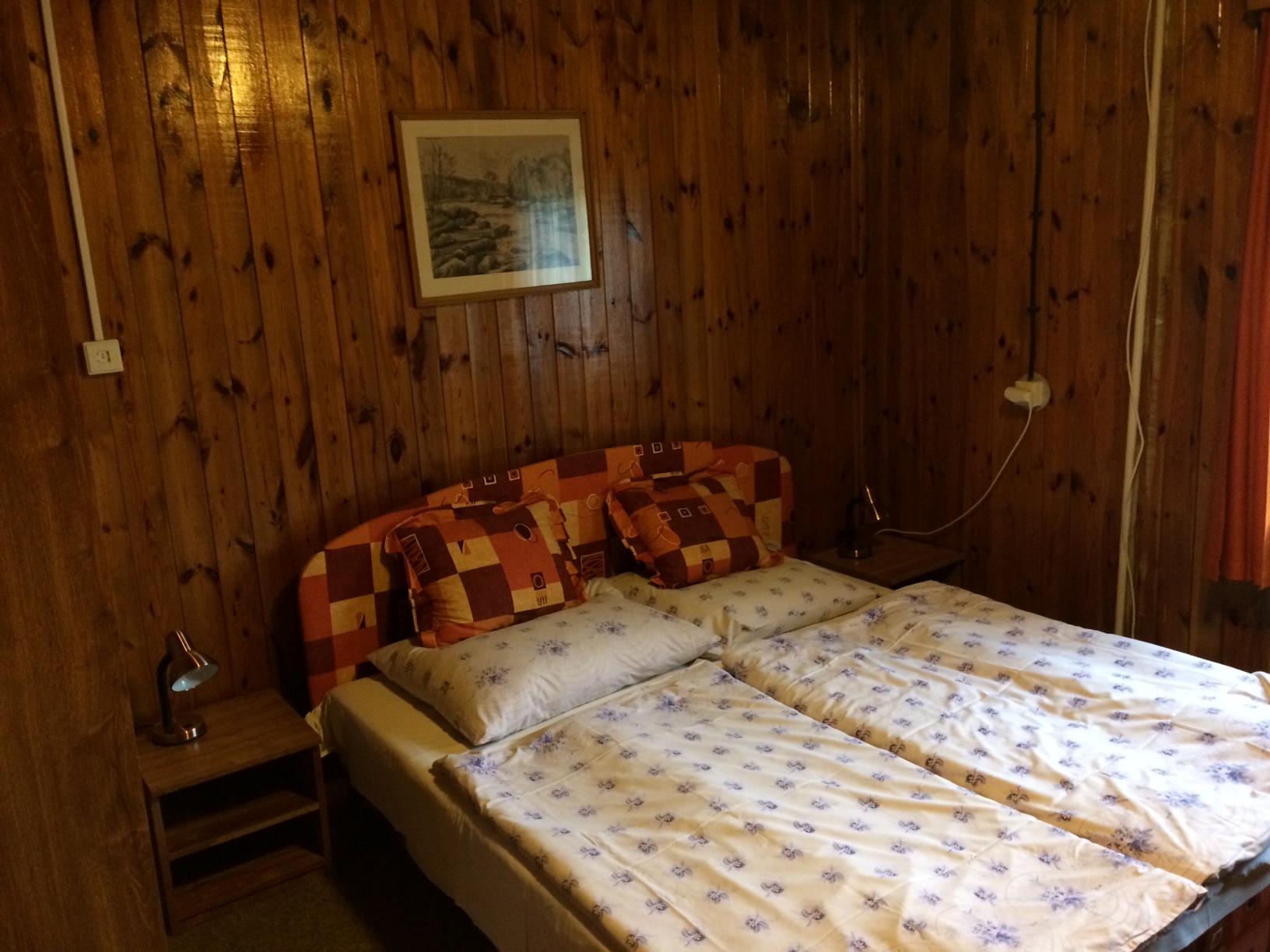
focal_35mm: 29
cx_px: 635
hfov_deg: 61.7
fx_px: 1064
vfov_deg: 48.2
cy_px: 476
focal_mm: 4.15
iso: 250
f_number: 2.2
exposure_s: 1/17
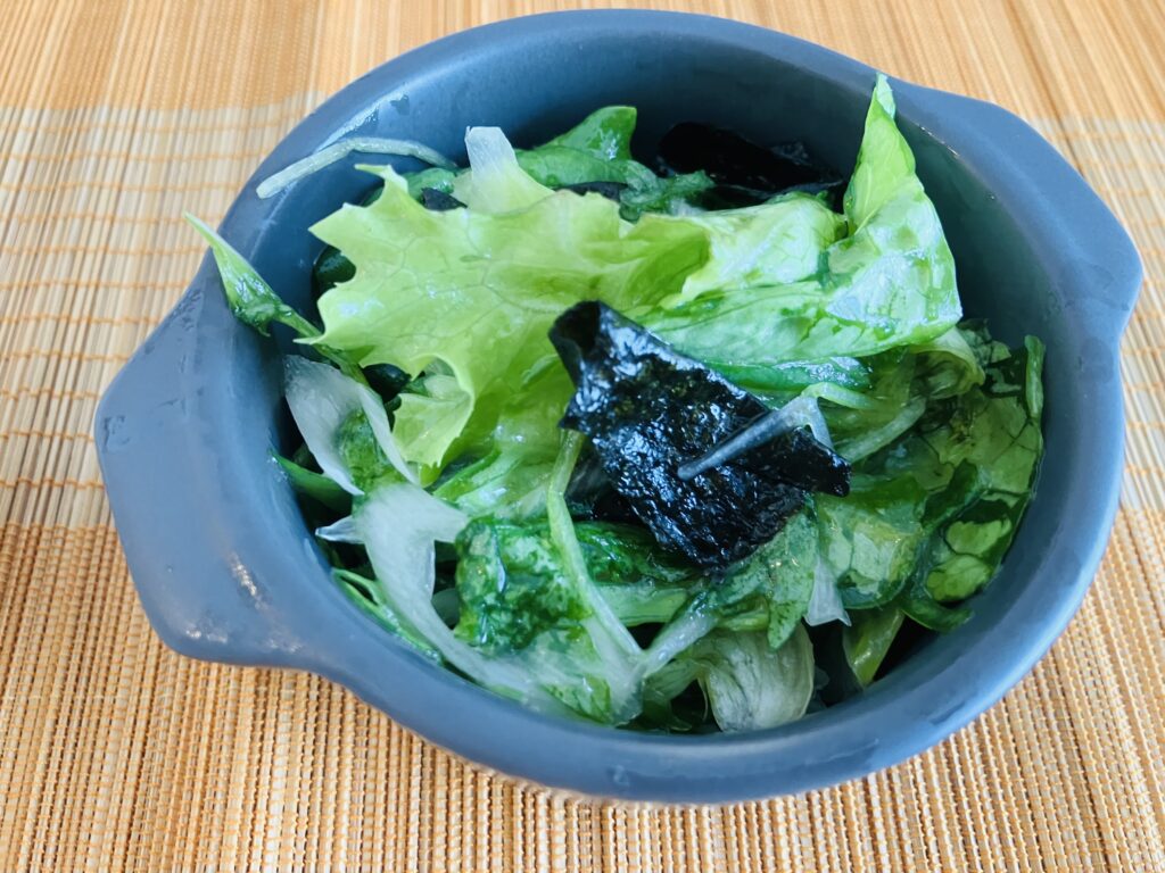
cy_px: 436
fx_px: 942
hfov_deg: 63.4
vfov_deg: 49.7
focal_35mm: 28
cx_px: 582
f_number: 1.8
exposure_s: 1/60
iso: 200
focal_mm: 3.99
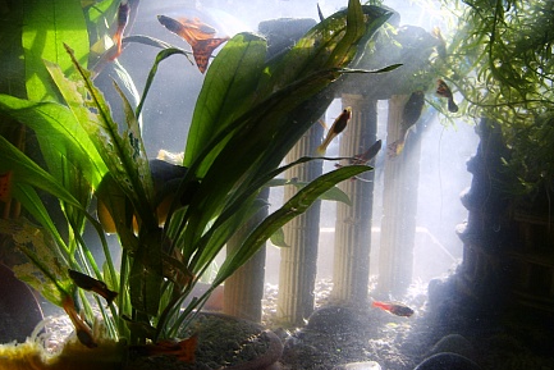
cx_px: 258
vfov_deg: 31.9
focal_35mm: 42
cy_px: 156
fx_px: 647
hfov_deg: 46.4
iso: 50
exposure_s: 1/60
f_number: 2.8
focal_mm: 5.8
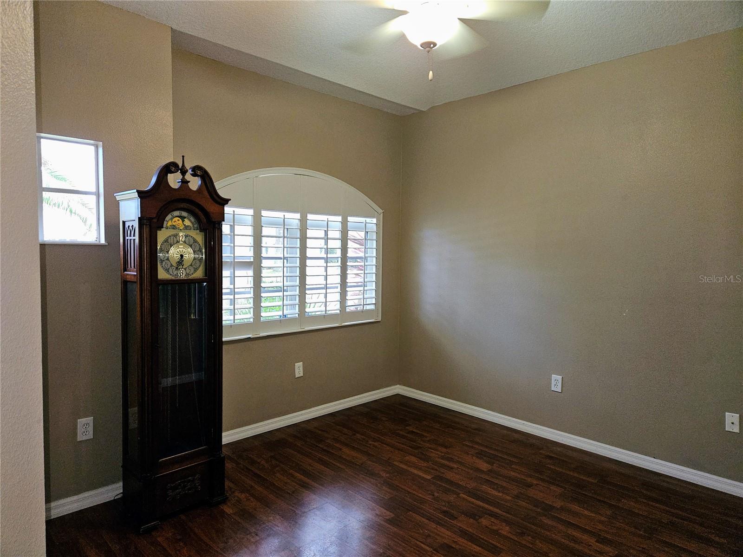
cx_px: 372
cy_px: 278
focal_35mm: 23
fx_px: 494
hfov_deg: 73.9
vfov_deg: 58.9
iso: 100
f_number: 1.8
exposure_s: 1/24
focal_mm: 5.4
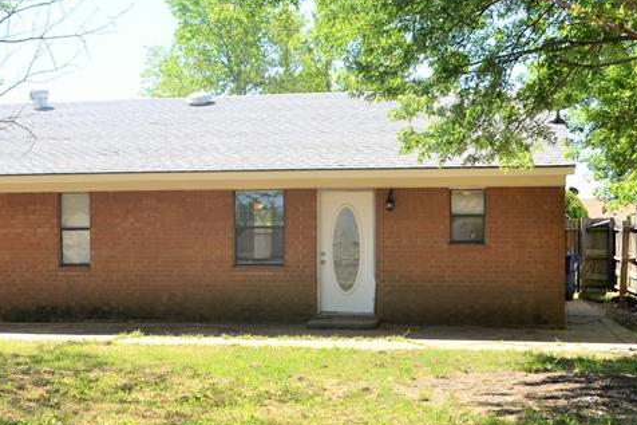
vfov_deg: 23.3
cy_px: 267
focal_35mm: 58
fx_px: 1026
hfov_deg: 34.3
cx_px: 246
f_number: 7.1
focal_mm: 18
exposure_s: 1/160
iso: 100
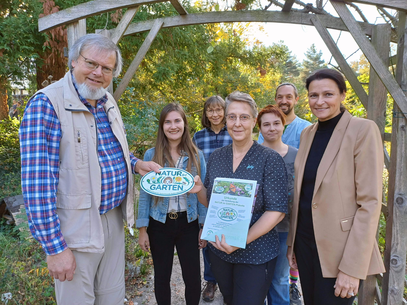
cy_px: 152
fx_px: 294
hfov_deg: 69.4
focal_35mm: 25
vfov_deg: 54.9
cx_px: 204
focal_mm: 4.65
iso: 64
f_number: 1.8
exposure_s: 1/100
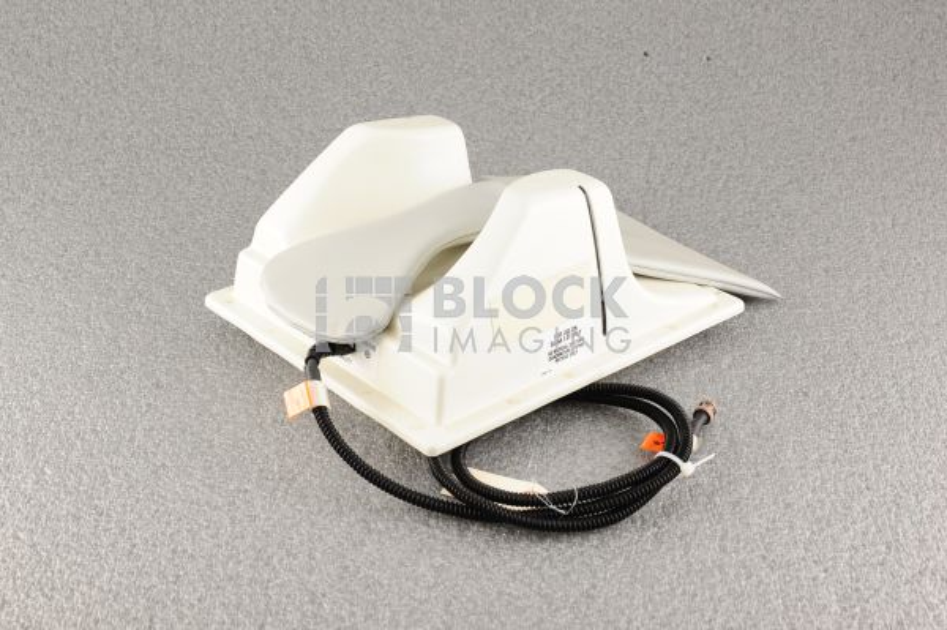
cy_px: 315
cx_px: 474
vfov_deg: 26.9
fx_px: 1314
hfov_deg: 39.6
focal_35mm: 50
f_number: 10
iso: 1600
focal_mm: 50
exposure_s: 1/125
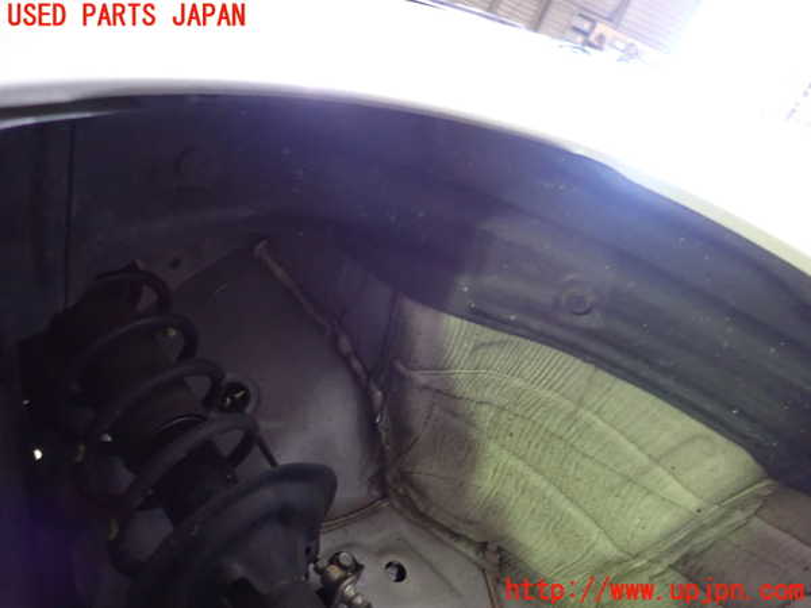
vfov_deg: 54.9
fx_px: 586
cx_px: 406
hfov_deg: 69.4
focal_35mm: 25
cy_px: 304
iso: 800
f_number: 2
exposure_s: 1/20
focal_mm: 4.5
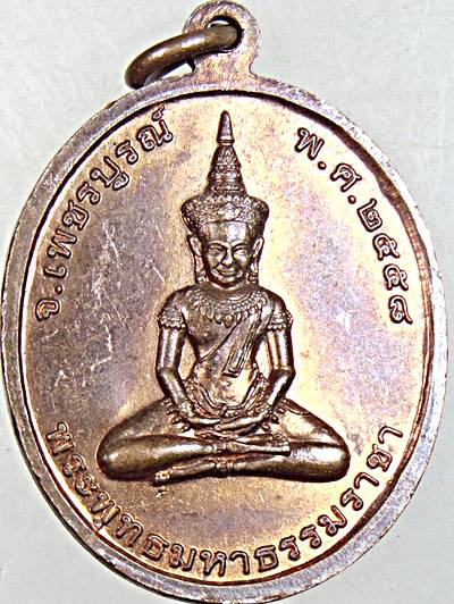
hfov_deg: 20.8
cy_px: 302
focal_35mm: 71
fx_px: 1240
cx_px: 227
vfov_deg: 27.4
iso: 80
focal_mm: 12.8
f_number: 3.7
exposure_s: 1/60
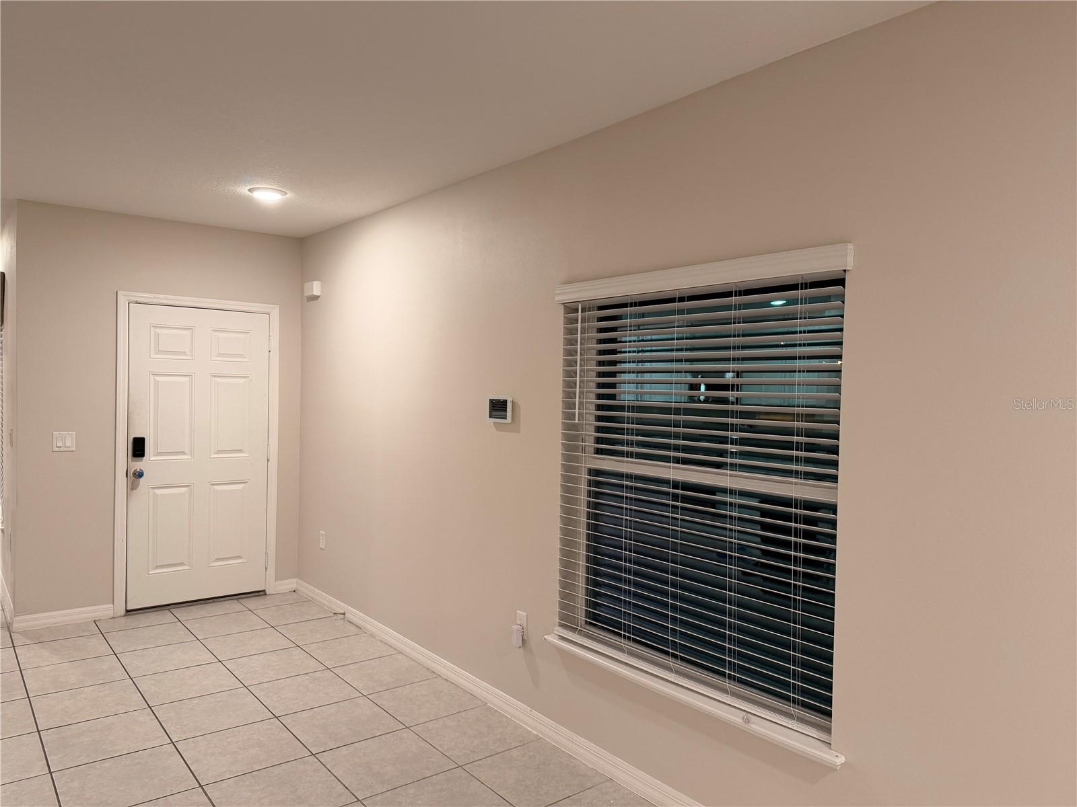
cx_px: 538
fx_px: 747
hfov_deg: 71.6
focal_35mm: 24
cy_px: 404
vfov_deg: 56.8
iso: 200
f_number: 1.78
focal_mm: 6.76
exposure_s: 1/60
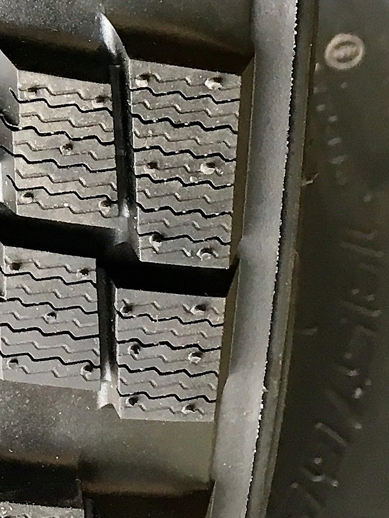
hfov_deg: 10.6
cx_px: -272
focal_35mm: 133
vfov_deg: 14.4
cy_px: -83
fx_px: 1993
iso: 50
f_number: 2.2
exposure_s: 1/30
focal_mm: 4.15
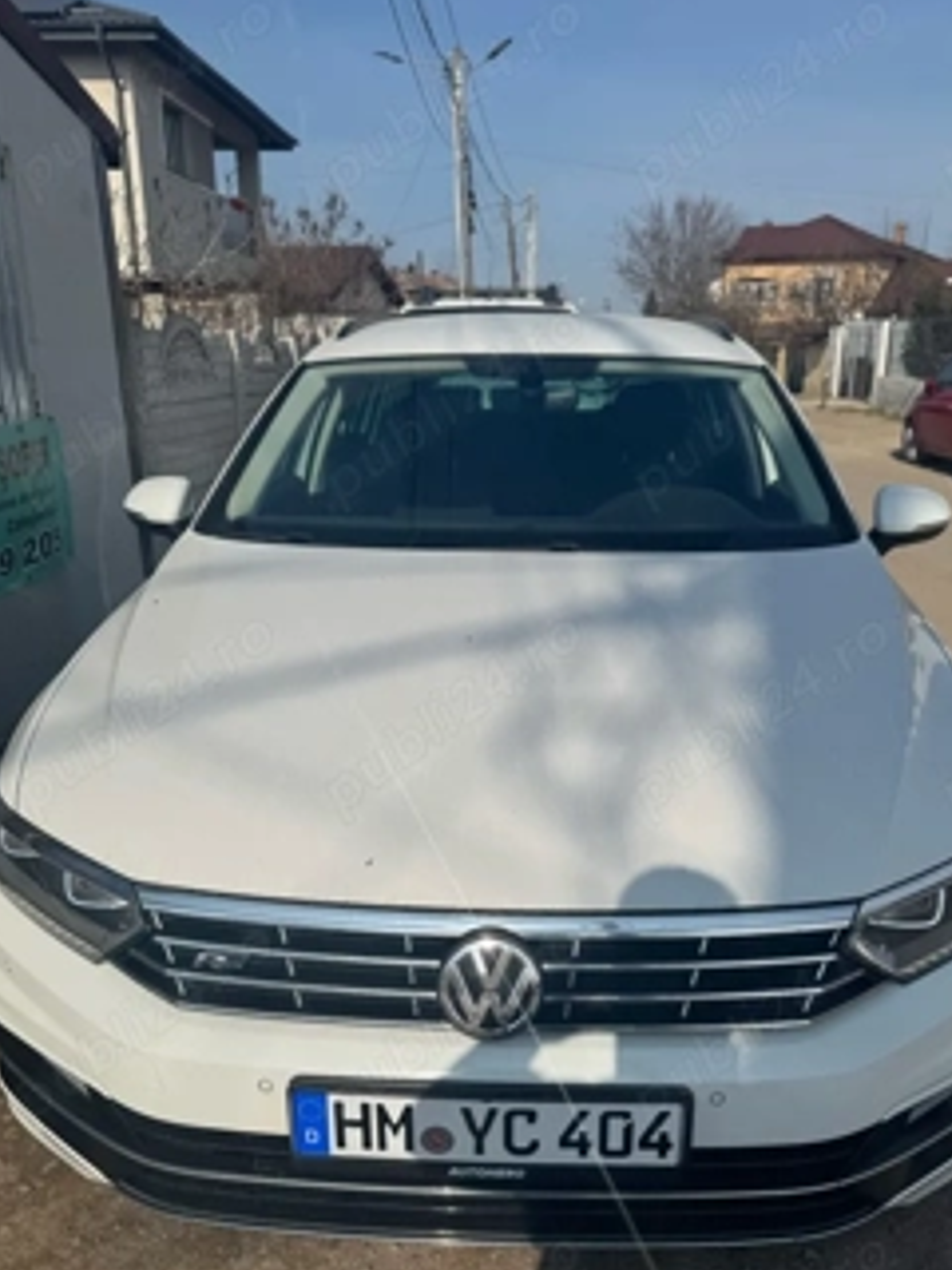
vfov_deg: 59.5
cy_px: 762
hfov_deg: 46.7
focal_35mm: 30
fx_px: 1100
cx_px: 532
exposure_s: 1/10417
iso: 80
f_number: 1.78
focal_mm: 6.76
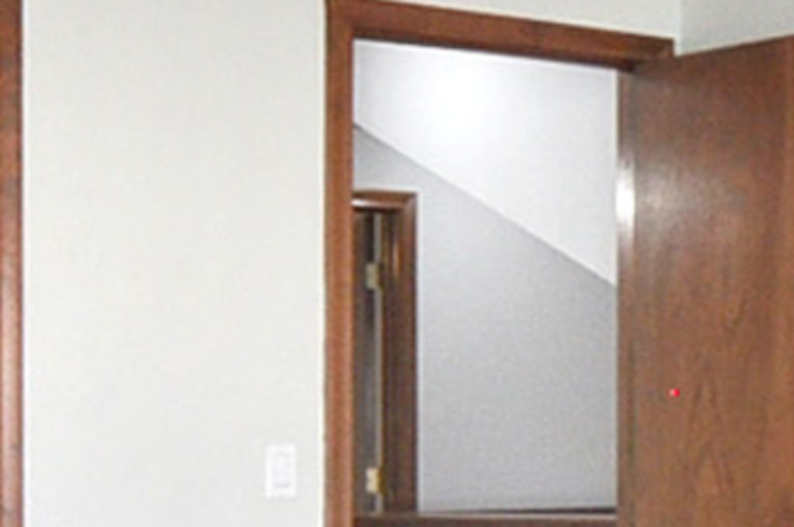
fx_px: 2247
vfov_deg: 13.3
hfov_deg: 18.9
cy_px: 410
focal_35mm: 102
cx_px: 973
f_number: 5
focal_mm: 10
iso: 400
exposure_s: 1/80
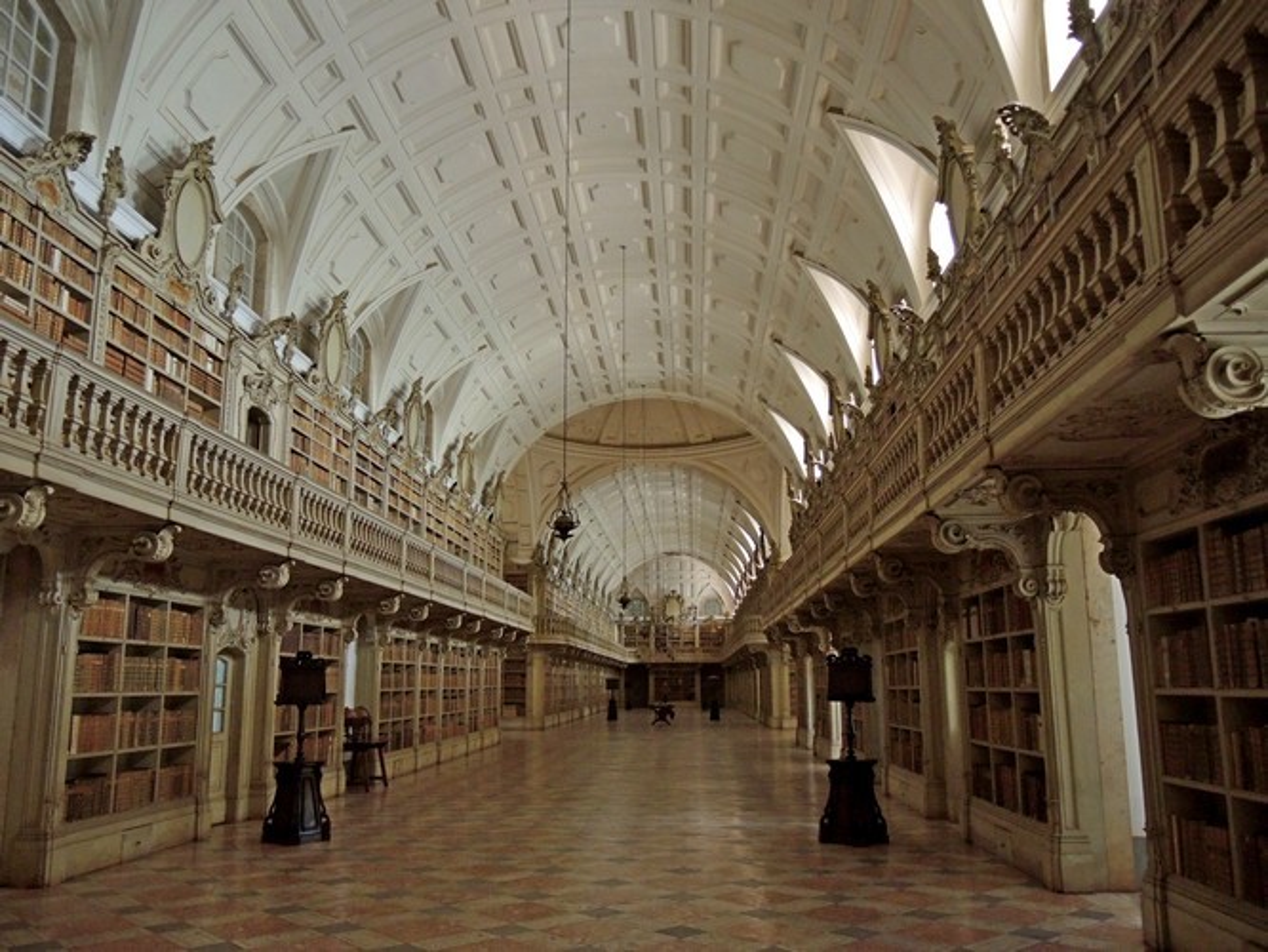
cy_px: 476
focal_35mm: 28
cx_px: 634
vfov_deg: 49.8
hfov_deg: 63.4
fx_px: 1026
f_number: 2
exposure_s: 1/80
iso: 800
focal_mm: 6
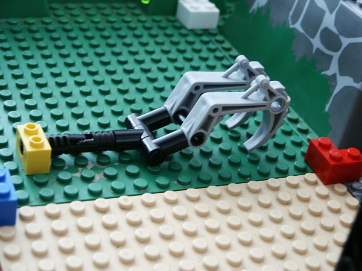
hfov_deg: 25.0
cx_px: 181
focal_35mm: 78
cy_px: 136
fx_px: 816
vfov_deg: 18.9
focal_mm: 15.51
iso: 200
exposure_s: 1/15
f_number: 3.6
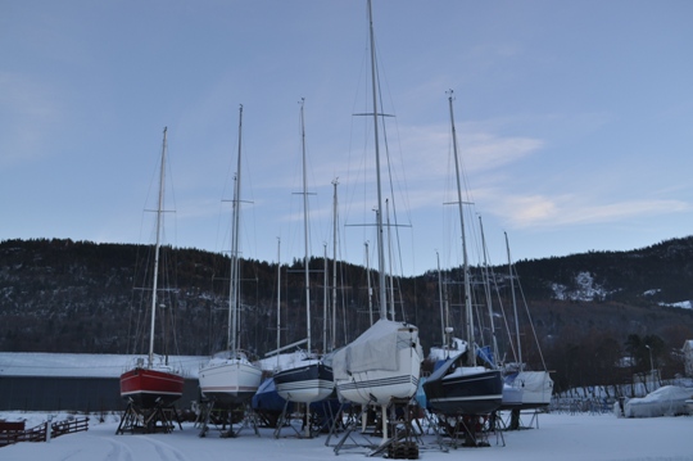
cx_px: 346
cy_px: 230
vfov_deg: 39.9
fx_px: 635
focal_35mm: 33
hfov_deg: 57.3
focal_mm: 22
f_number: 5.6
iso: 200
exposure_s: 1/125
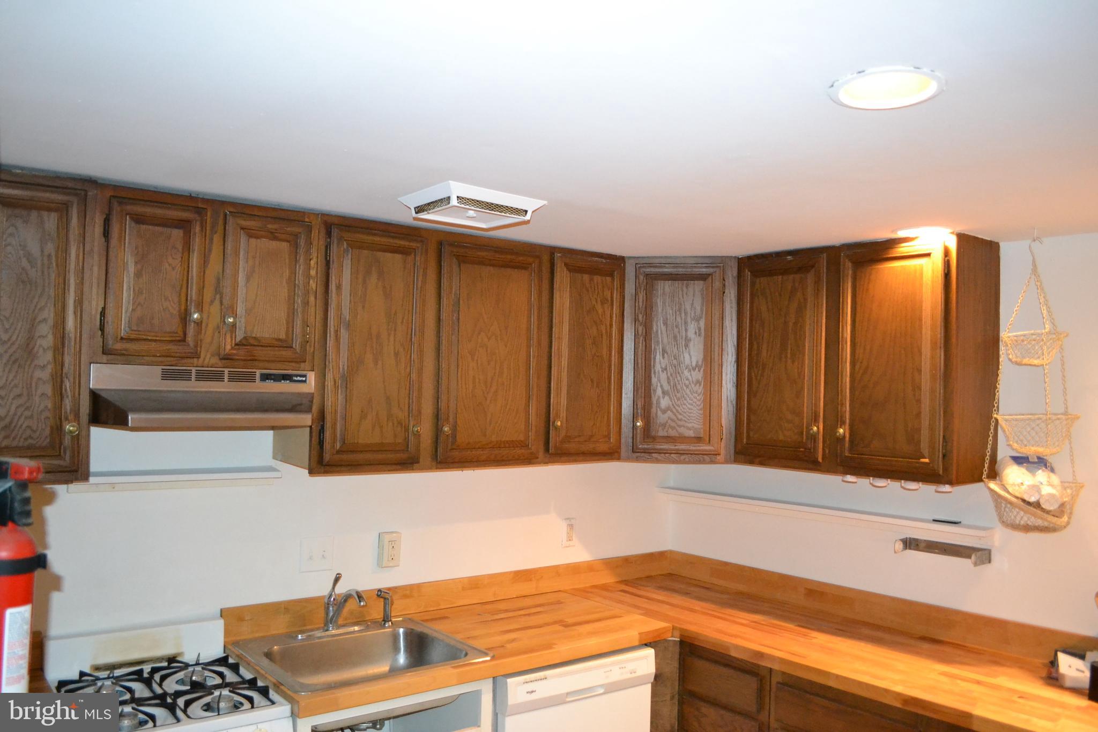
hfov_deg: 67.4
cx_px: 549
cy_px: 366
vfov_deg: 47.9
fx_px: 823
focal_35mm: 27
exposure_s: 1/60
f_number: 3.5
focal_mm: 18
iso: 3200
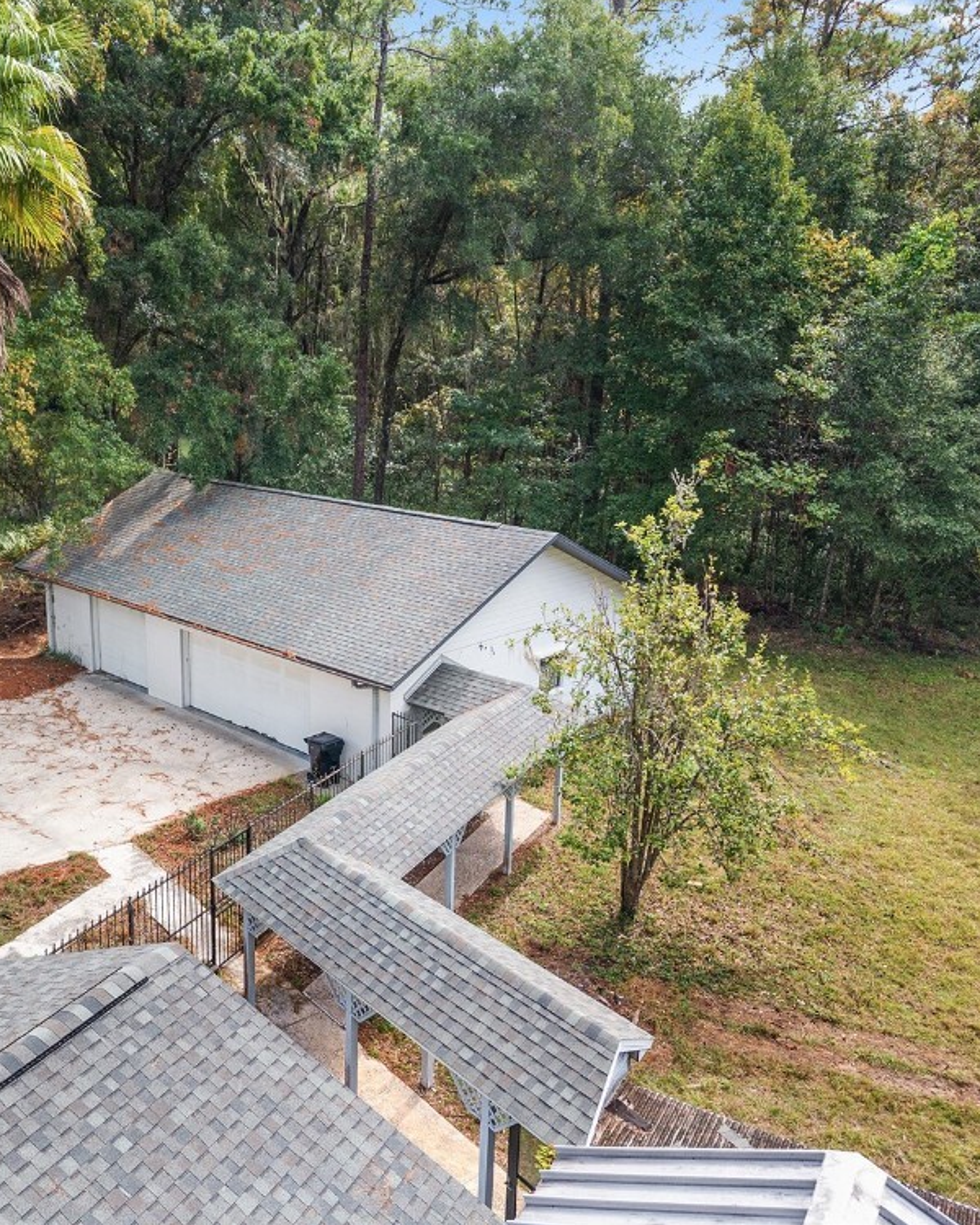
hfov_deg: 44.9
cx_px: 301
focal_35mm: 32
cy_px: 599
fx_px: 1160
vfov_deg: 55.7
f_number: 1.8
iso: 200
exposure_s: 1/800
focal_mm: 8.67
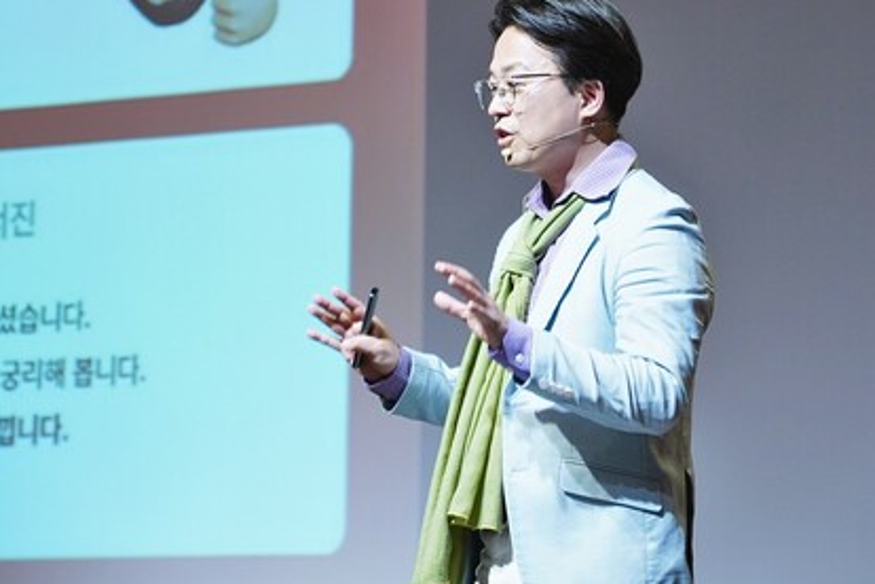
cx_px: 463
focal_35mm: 152
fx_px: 3694
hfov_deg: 13.5
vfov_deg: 9.0
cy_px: 182
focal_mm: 70
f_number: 2.8
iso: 1000
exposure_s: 1/125
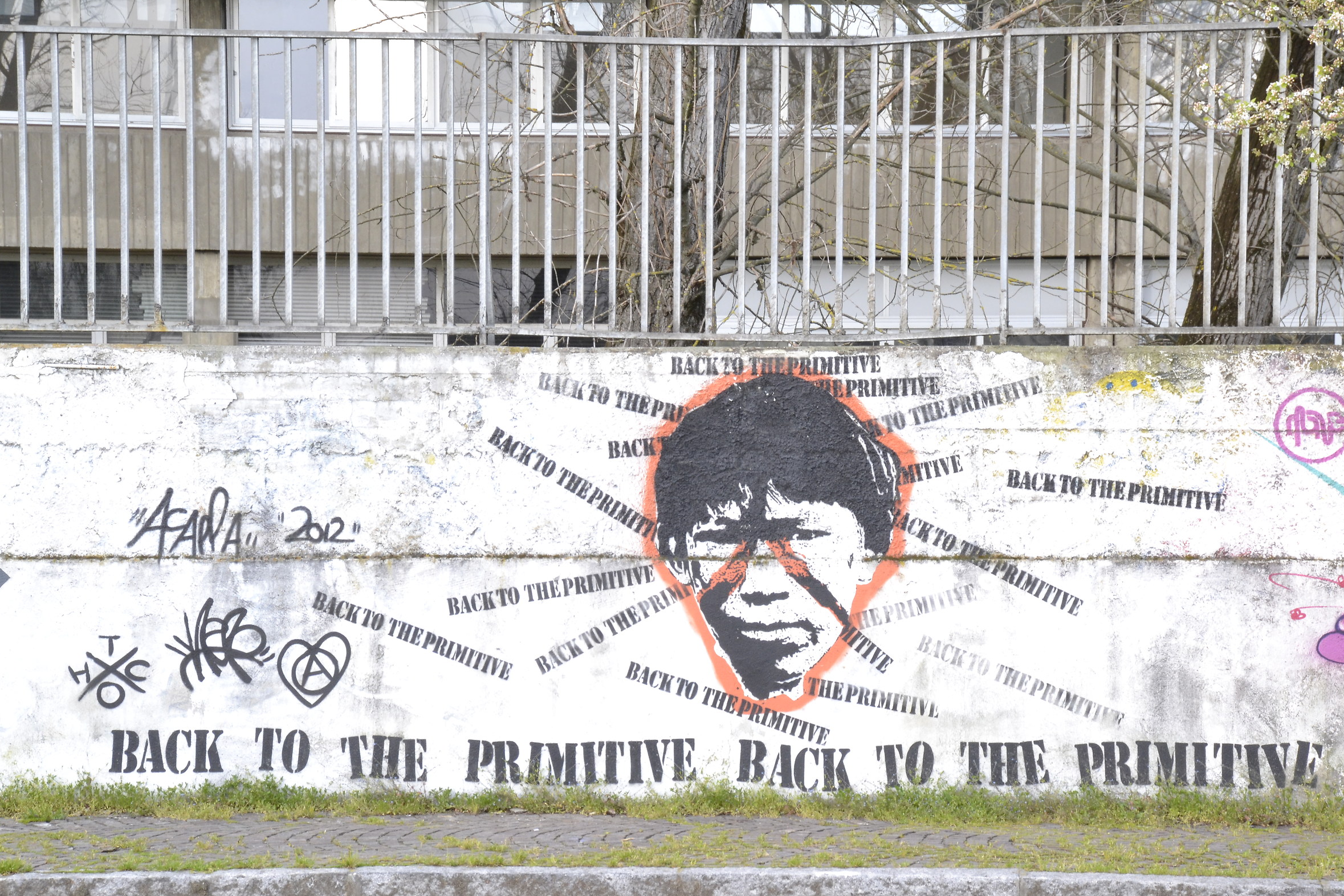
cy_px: 449
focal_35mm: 115
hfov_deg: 17.9
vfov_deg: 12.0
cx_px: 679
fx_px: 4275
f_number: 16
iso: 800
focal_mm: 75
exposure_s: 1/60
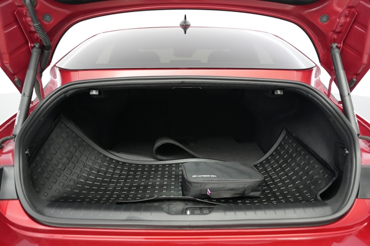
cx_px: 185
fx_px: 257
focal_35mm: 25
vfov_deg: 51.2
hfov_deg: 71.5
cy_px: 123
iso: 6400
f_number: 2.8
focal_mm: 25
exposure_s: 1/160
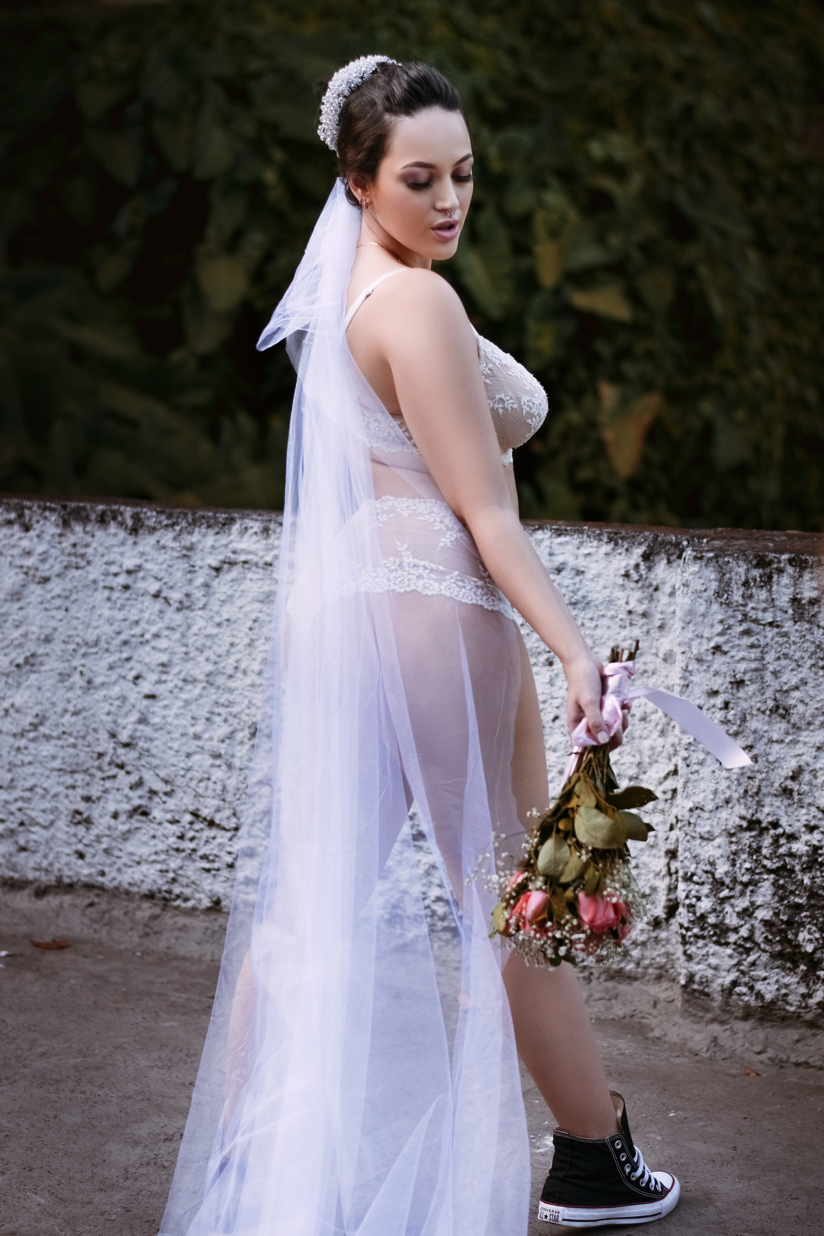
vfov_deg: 27.0
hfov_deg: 18.2
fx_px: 2575
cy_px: 618
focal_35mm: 75
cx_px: 412
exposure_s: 1/4000
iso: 320
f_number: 2.5
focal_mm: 50
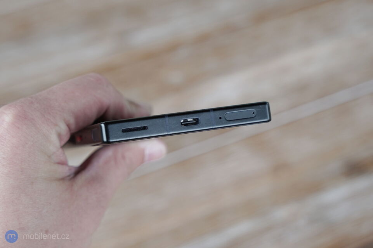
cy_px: 124
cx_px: 186
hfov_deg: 41.1
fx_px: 497
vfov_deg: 28.1
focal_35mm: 48
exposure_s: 1/160
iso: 320
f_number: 5
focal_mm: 48
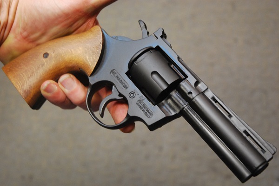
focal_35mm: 66
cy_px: 93
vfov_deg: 20.6
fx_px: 512
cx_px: 140
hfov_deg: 30.5
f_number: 4.5
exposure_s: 1/30
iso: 1100
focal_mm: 44
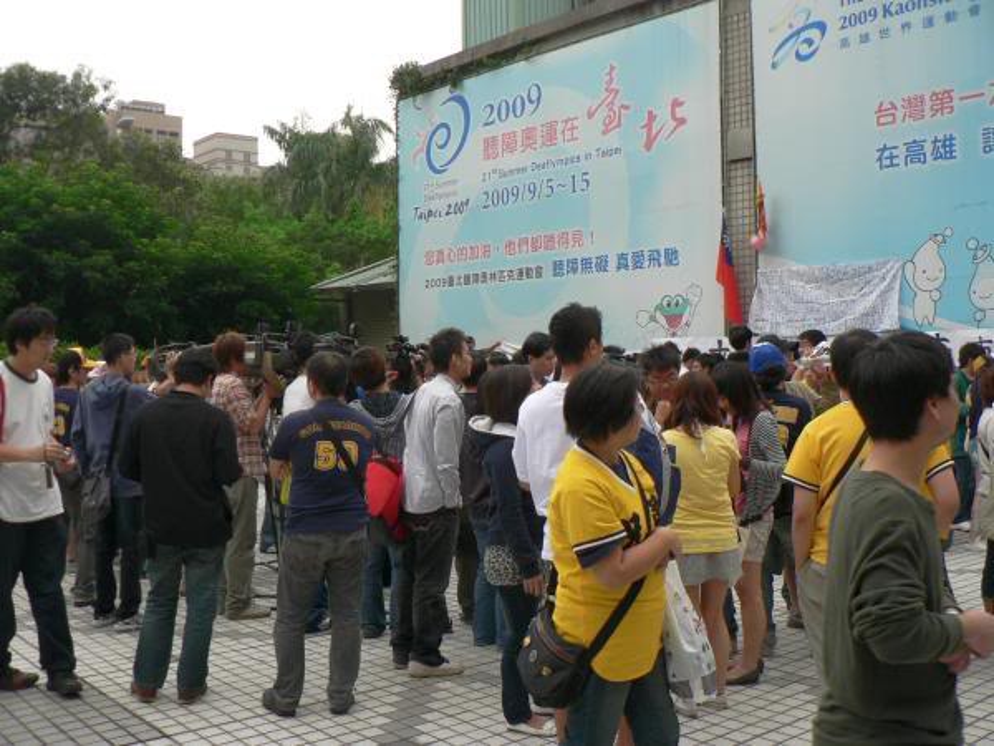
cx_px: 497
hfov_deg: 51.4
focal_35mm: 36
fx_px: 1034
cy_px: 373
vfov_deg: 39.7
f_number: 2.8
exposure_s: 1/80
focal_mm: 6
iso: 80
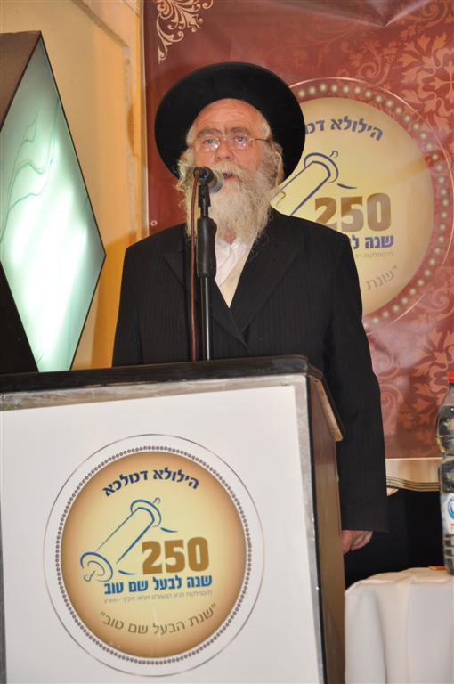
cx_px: 227
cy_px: 342
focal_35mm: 90
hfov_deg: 15.1
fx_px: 1707
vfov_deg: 22.6
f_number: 4.8
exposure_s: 1/60
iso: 400
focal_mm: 60
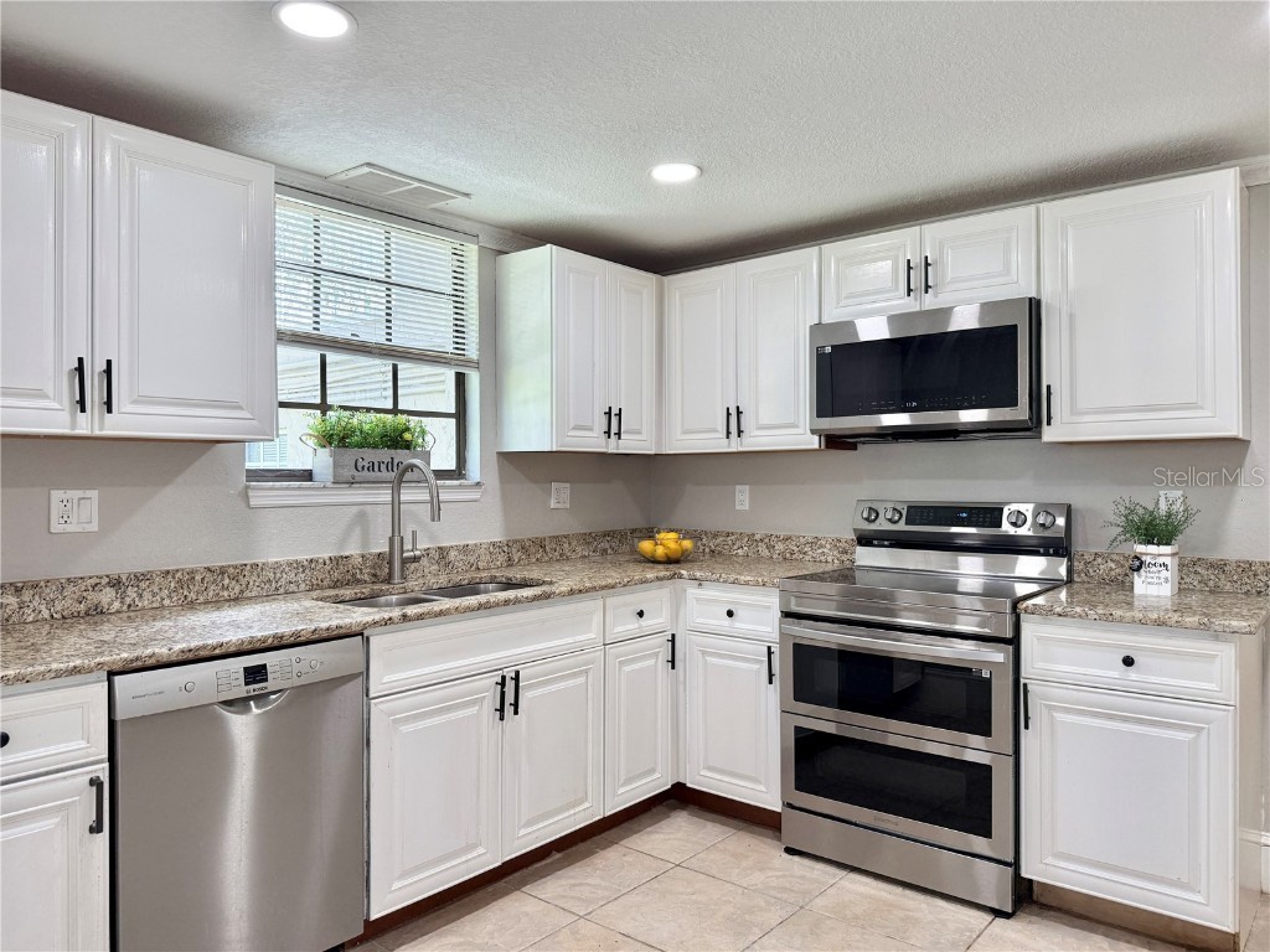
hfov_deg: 71.6
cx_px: 635
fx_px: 881
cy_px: 476
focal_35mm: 24
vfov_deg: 56.8
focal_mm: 6.76
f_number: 1.78
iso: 160
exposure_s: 1/230
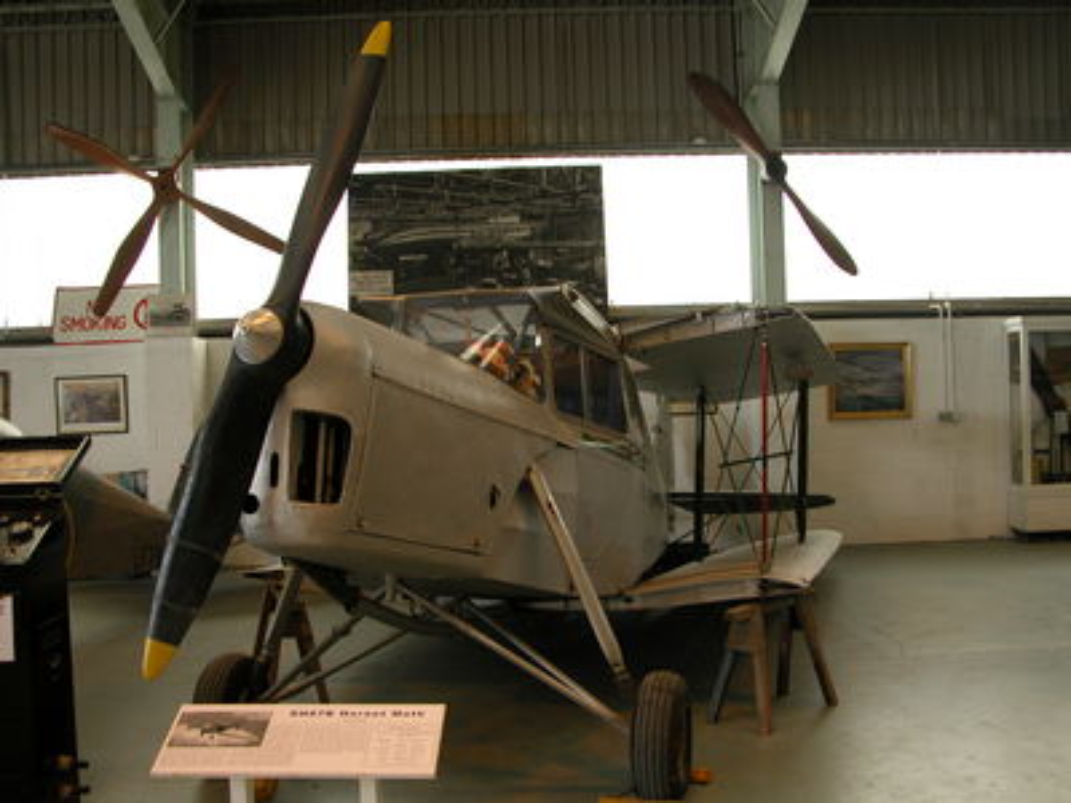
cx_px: 536
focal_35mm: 35
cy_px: 402
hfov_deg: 52.6
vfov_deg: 40.7
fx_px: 1083
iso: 100
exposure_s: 1/59.2
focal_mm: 8.9
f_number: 3.2
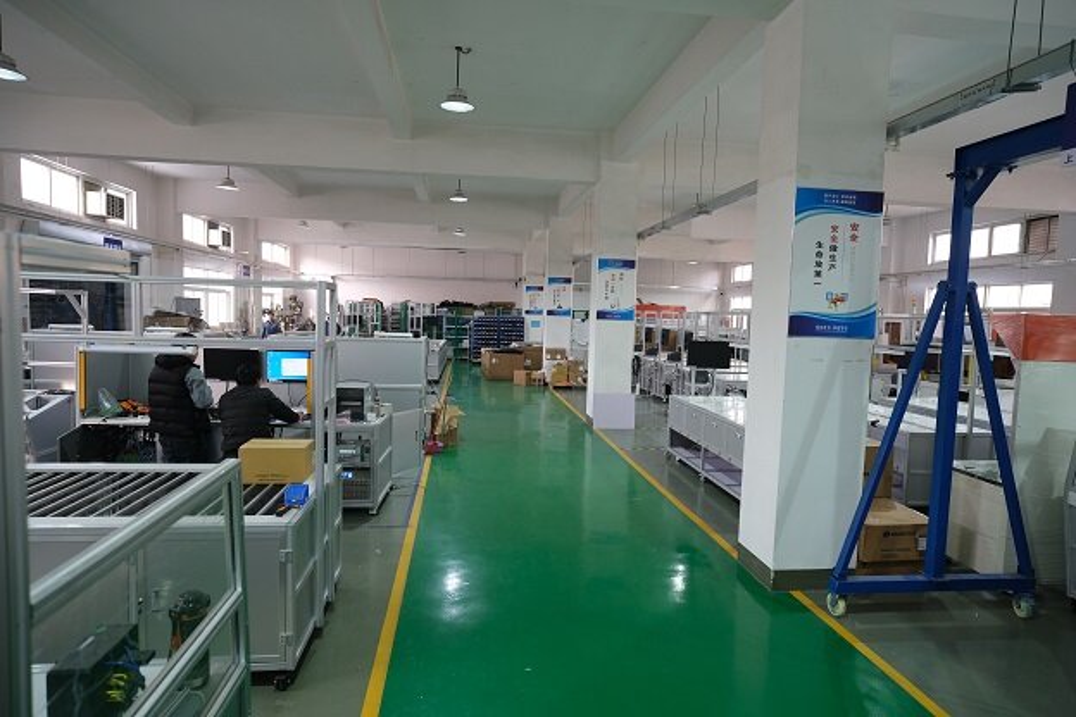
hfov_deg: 84.0
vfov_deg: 61.9
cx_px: 538
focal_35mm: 20
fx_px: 598
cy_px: 358
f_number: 2.8
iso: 640
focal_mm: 13
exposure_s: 1/125
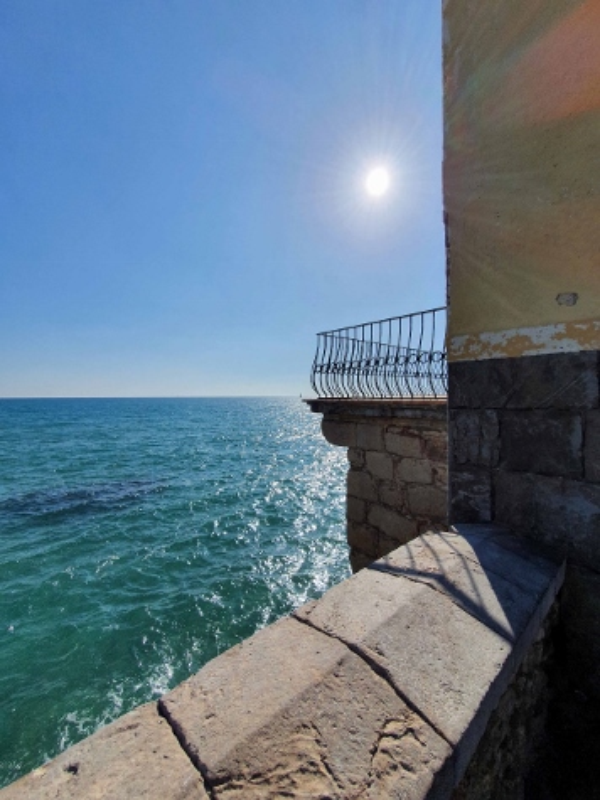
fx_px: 301
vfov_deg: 106.2
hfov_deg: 89.9
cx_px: 300
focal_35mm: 13
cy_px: 400
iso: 50
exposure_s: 1/3544
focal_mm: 1.8
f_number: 2.2
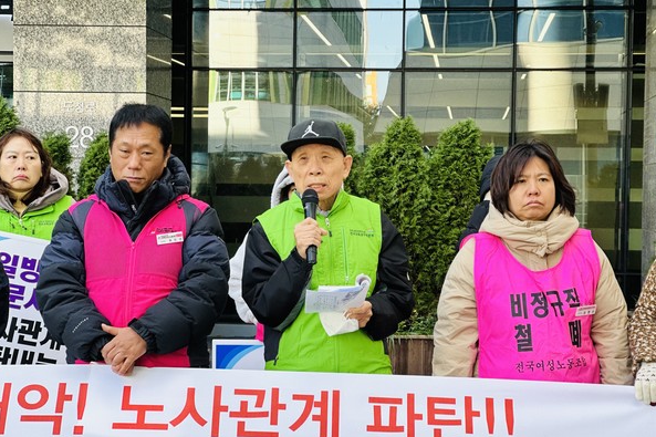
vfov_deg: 16.8
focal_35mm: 81
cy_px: 229
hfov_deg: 25.1
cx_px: 327
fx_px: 1476
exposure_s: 1/99
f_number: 2.8
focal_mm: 9
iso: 50
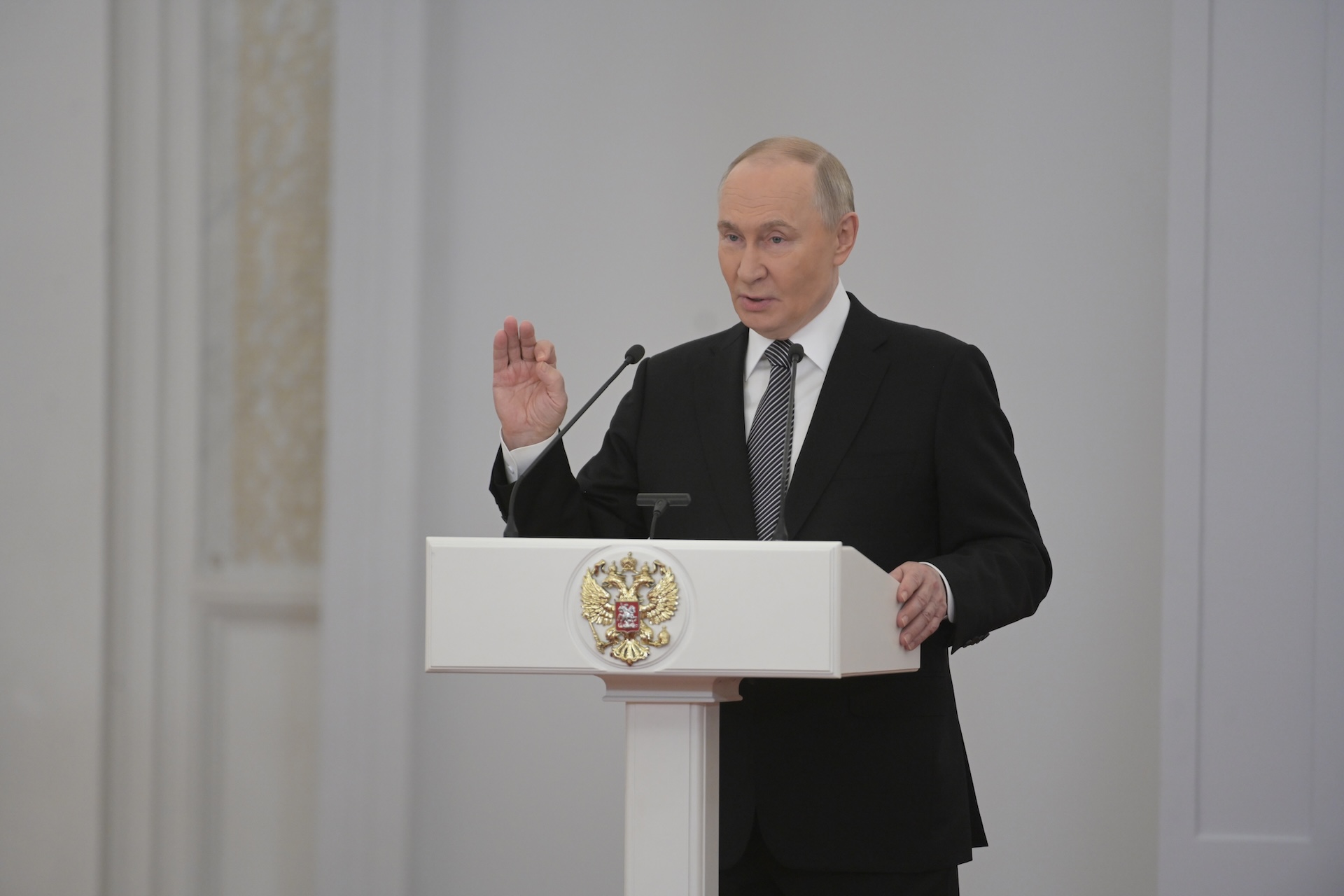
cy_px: 448
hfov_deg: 5.2
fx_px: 14932
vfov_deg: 3.4
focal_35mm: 400
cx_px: 672
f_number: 4
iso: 2800
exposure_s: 1/320
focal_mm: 400
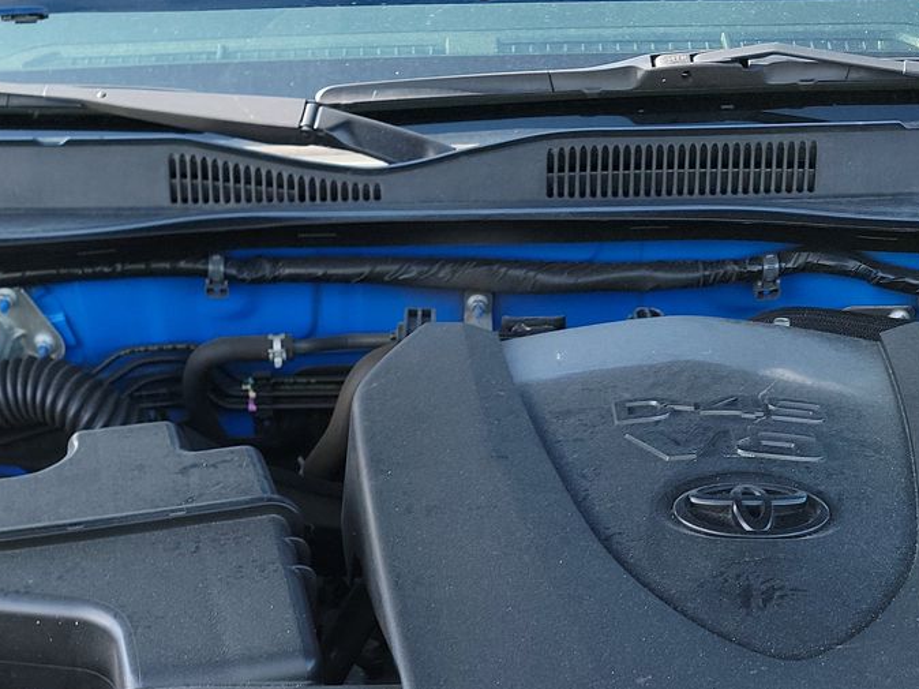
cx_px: 371
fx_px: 1513
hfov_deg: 33.7
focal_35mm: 57
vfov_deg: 23.8
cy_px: 786
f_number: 1.8
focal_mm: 6.7
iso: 59
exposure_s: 1/119
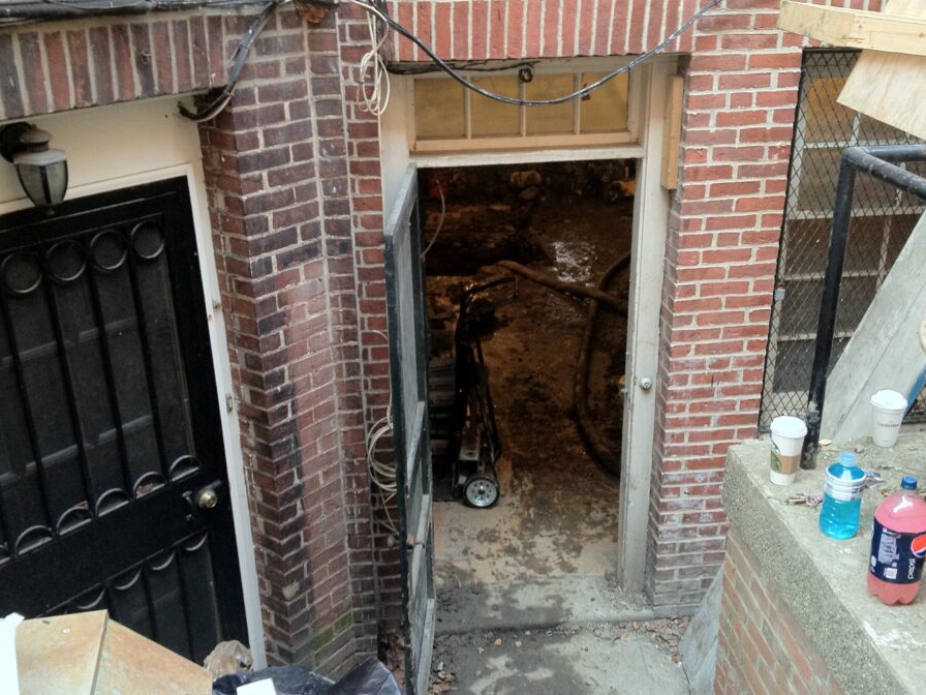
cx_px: 495
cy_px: 381
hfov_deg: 46.8
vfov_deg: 35.9
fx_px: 1070
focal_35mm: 40
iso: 160
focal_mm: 4.28
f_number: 2.4
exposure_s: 1/20
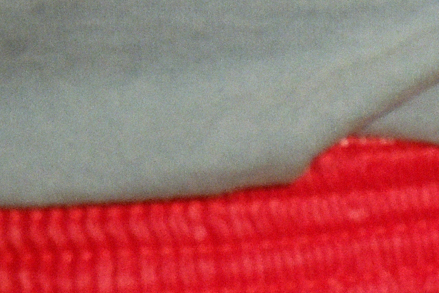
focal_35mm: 271
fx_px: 3306
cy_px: 315
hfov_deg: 7.2
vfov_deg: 5.1
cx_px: 1017
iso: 100
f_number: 4.6
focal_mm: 8.7
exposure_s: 1/40
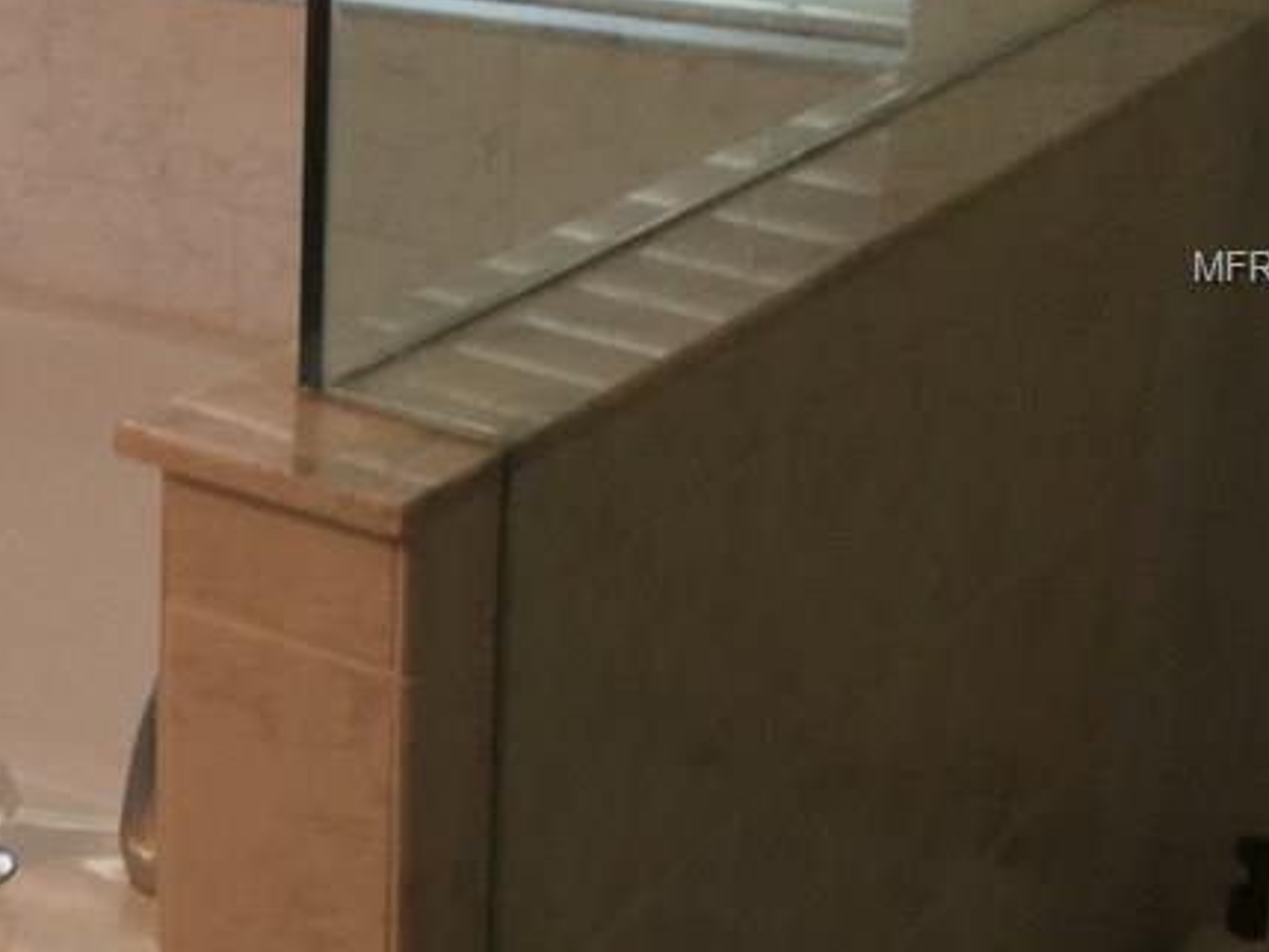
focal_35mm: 74
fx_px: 2714
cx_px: -142
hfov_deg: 24.5
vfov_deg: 19.8
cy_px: 269
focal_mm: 3.3
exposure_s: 1/30
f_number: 2.4
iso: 64
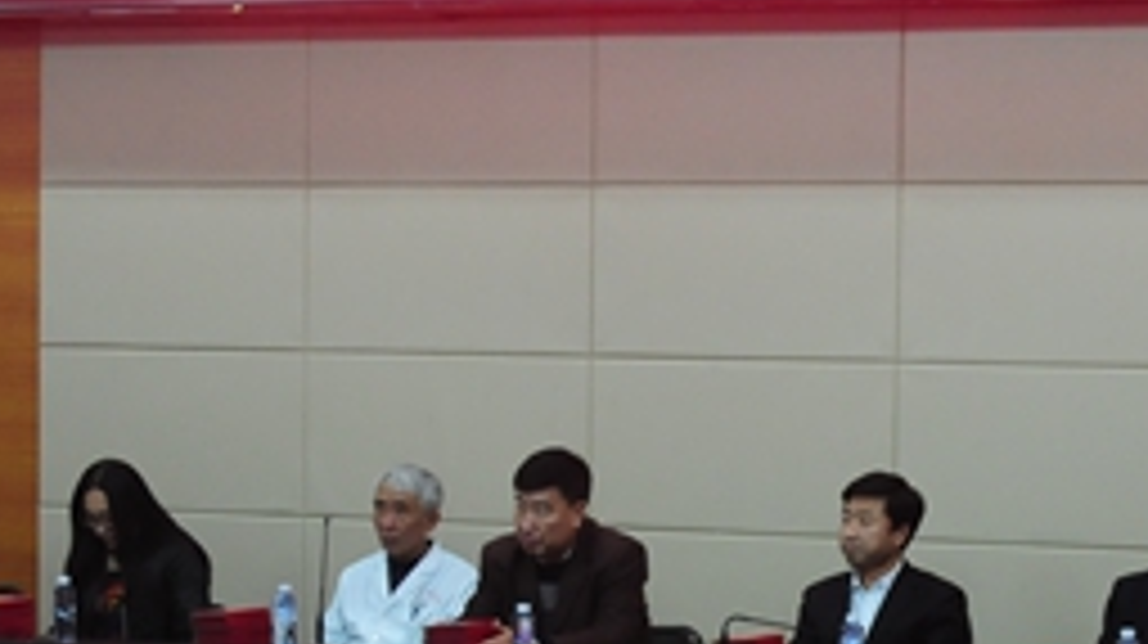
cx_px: 828
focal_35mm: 121
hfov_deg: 17.6
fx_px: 3693
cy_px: 608
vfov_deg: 9.9
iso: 800
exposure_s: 1/40
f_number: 2.8
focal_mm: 29
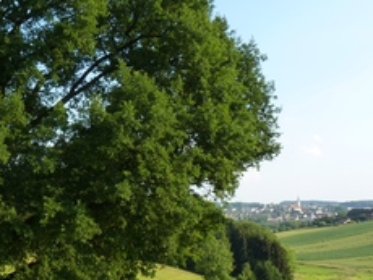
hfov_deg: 30.4
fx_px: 669
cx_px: 71
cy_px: 127
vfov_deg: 23.7
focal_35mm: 62
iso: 125
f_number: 4
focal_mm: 5.1
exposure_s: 1/200
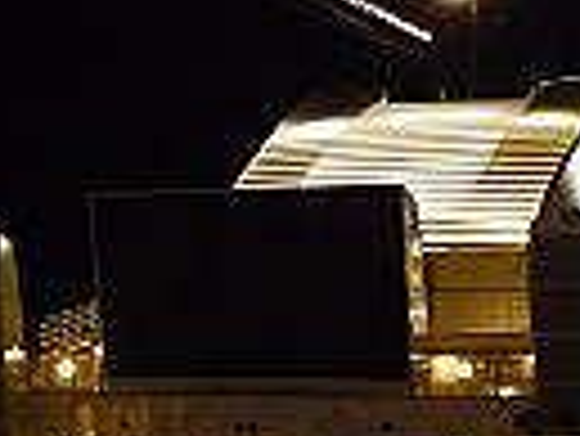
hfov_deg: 15.3
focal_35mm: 125
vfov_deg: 11.8
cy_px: 348
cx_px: -79
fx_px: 2096
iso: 800
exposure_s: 1/8
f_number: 2.8
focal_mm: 5.5
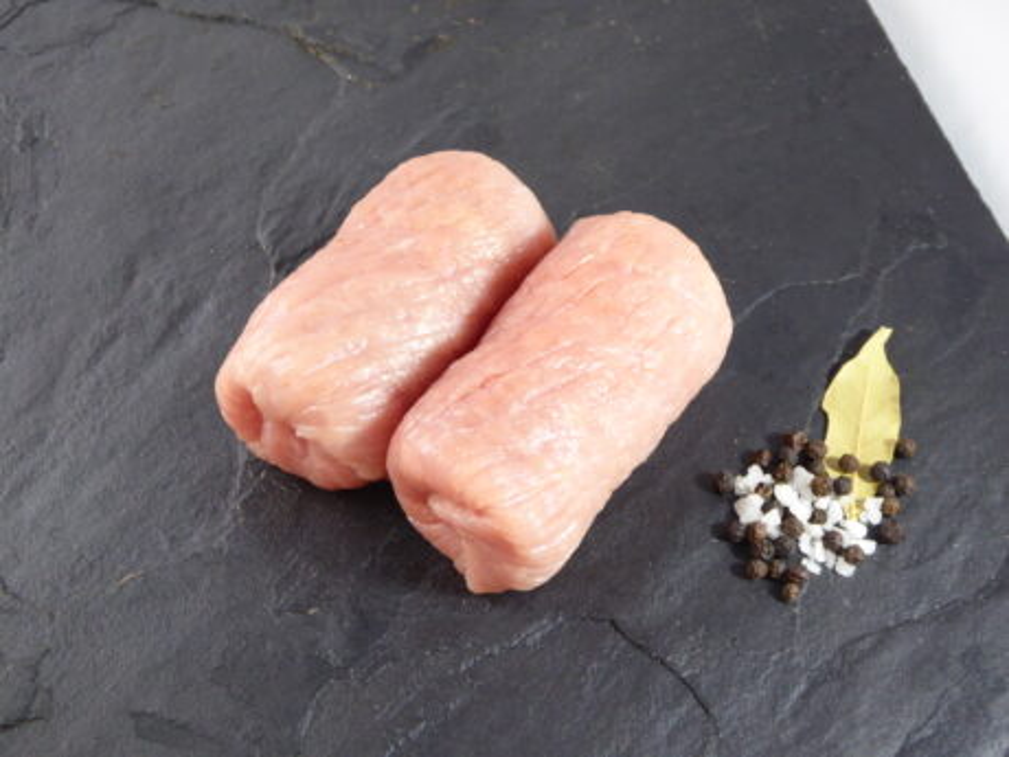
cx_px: 504
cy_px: 378
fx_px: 1661
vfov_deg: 25.7
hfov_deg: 33.8
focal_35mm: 57
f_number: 4.2
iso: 400
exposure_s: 1/13
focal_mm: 10.3
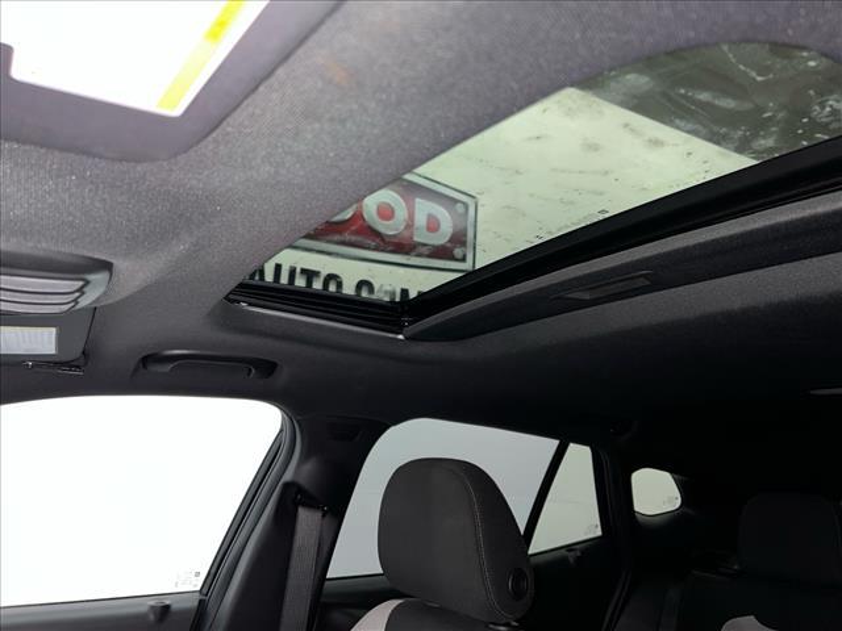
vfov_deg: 53.1
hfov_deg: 67.3
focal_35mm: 26
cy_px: 316
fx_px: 632
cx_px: 421
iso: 32
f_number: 1.5
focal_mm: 5.7
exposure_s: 1/7
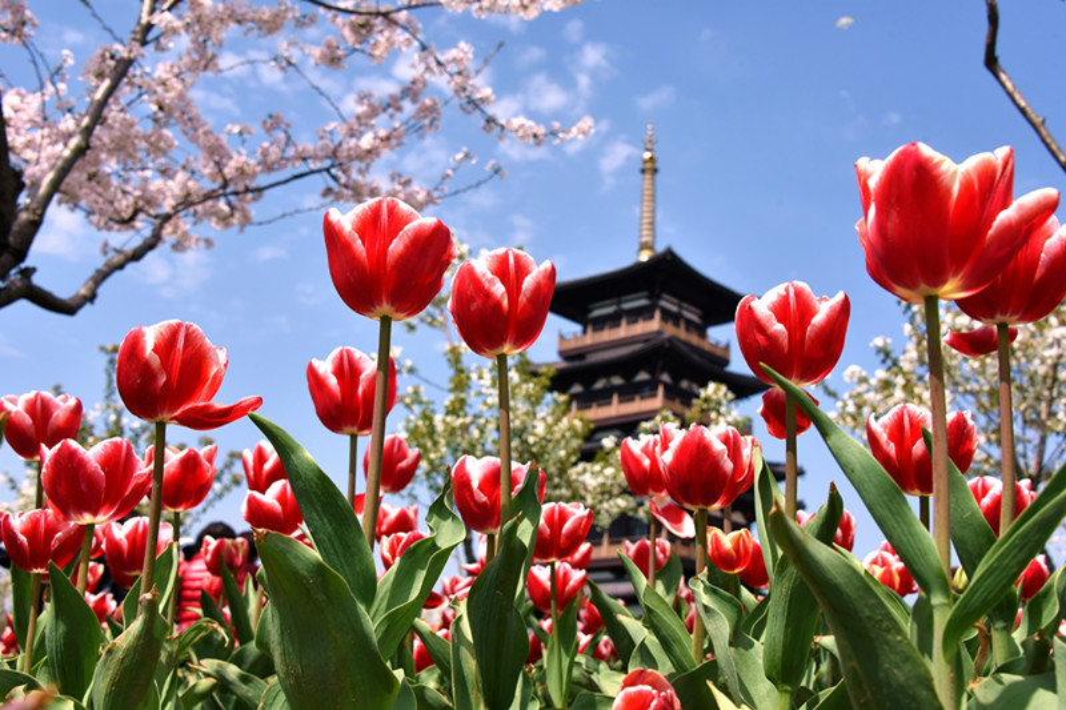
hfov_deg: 46.4
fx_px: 1243
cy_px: 355
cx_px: 533
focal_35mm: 42
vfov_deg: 31.9
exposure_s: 1/1250
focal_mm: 42
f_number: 10
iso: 800
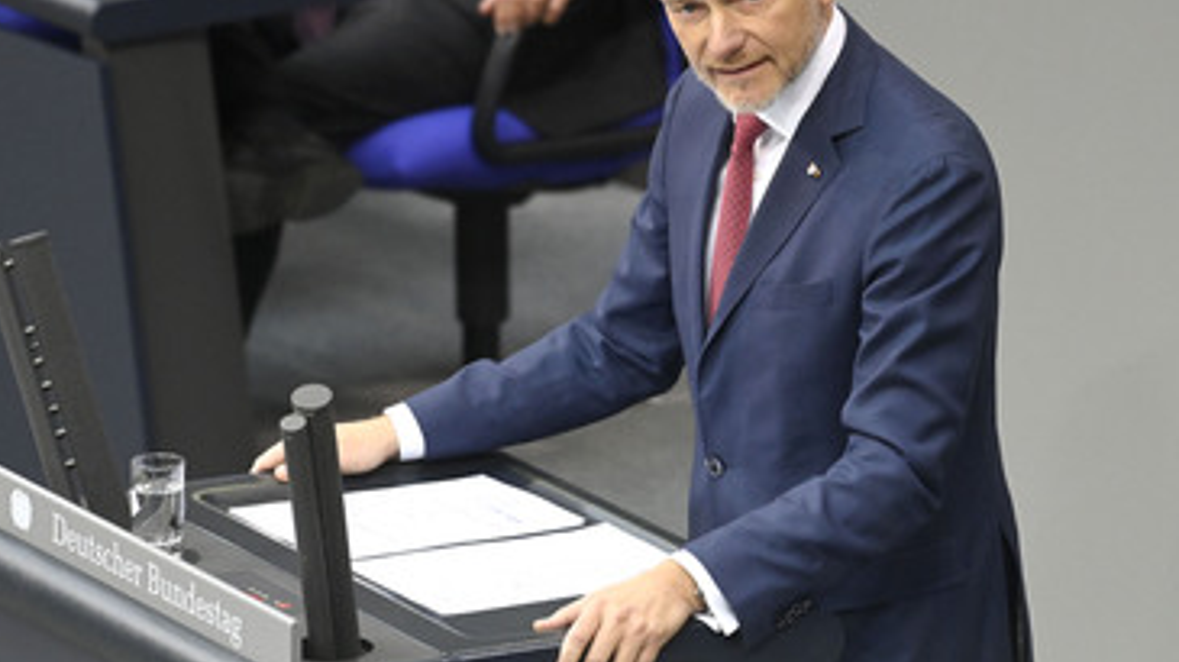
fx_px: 12938
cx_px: 703
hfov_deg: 5.2
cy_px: 249
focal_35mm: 414
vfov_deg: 2.9
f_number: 5.6
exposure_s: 1/400
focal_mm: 320
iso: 10000
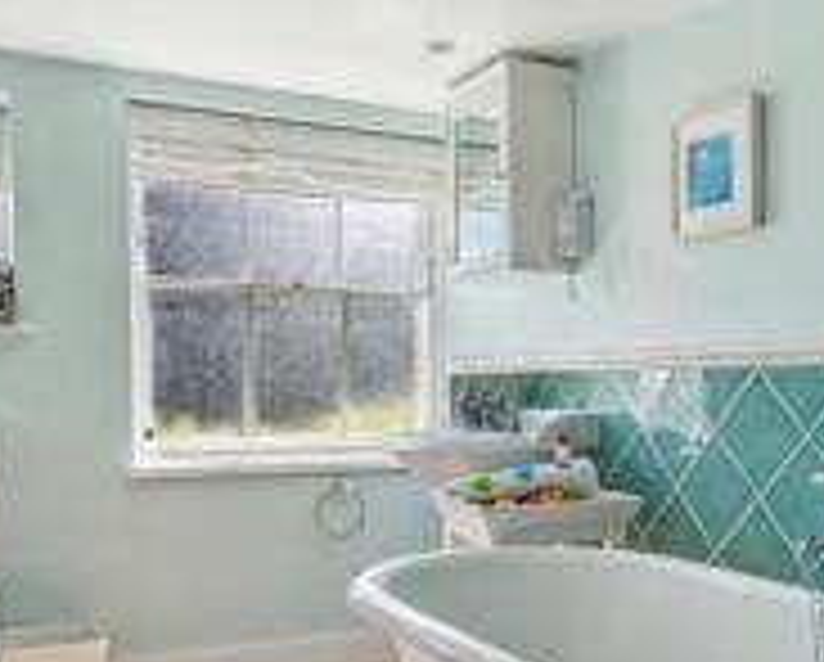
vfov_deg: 38.2
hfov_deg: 46.3
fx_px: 953
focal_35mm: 39
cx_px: 518
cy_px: 385
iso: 640
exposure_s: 1/250
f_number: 5
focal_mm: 16
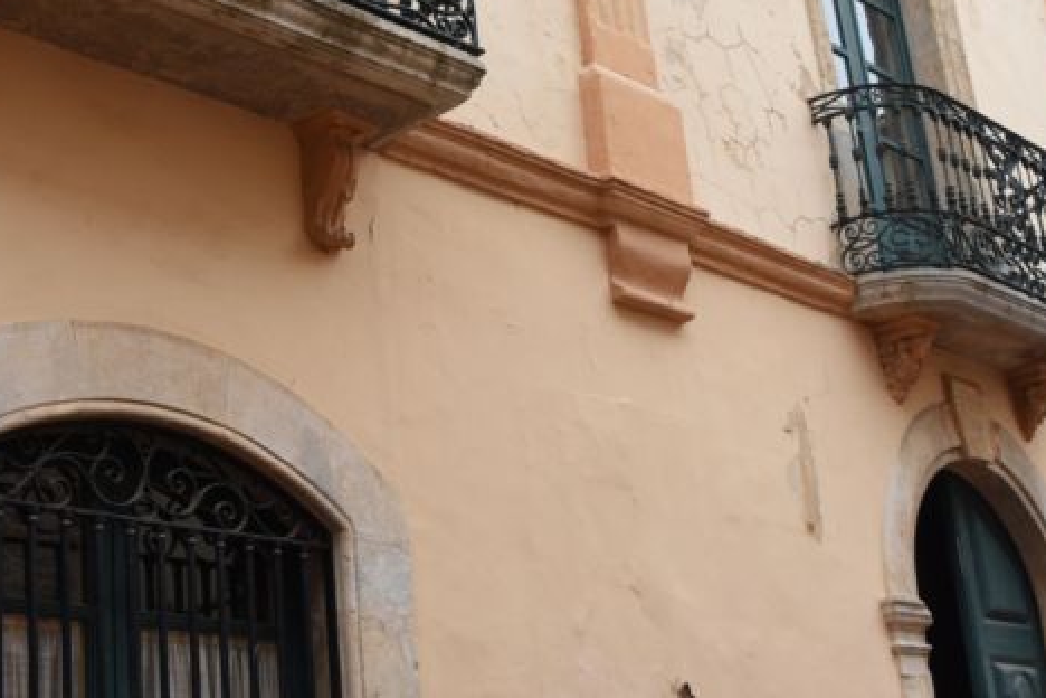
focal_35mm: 59
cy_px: 262
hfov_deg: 33.8
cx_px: 400
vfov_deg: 22.9
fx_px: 1714
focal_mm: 18
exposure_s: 1/320
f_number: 9
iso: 400
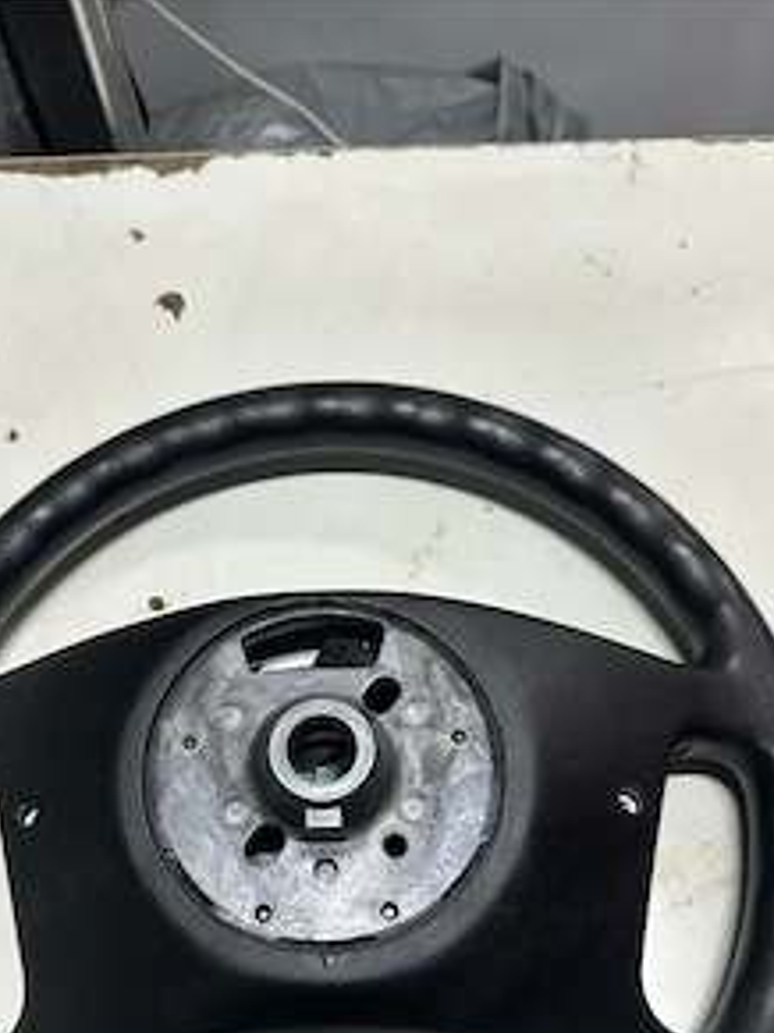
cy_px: 703
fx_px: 985
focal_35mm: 33
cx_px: 344
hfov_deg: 42.9
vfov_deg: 54.1
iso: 200
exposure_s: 1/50
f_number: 1.78
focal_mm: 6.86
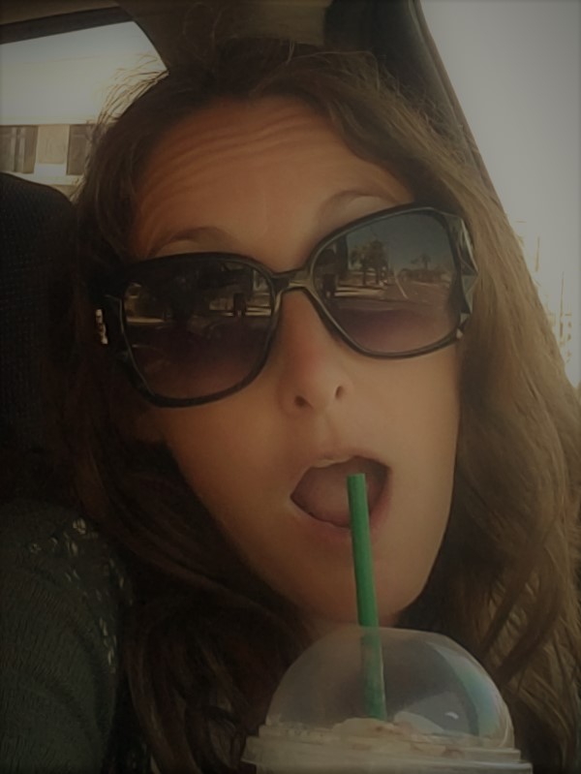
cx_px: 290
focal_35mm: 21
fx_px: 470
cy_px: 387
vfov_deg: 79.0
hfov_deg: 63.5
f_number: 1.7
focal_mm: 2.1
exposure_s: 1/221
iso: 50
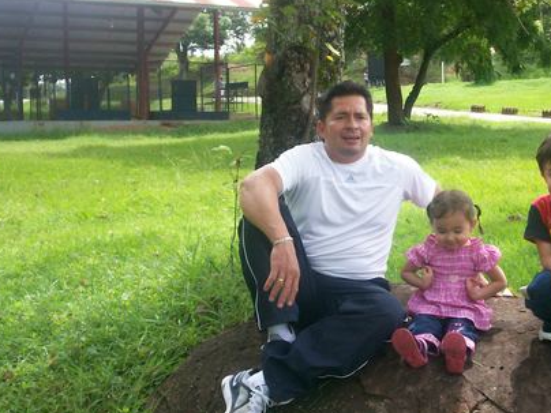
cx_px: 419
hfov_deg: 33.1
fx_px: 907
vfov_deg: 25.7
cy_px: 213
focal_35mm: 57
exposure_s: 1/224
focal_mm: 5.9
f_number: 4.5
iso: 100
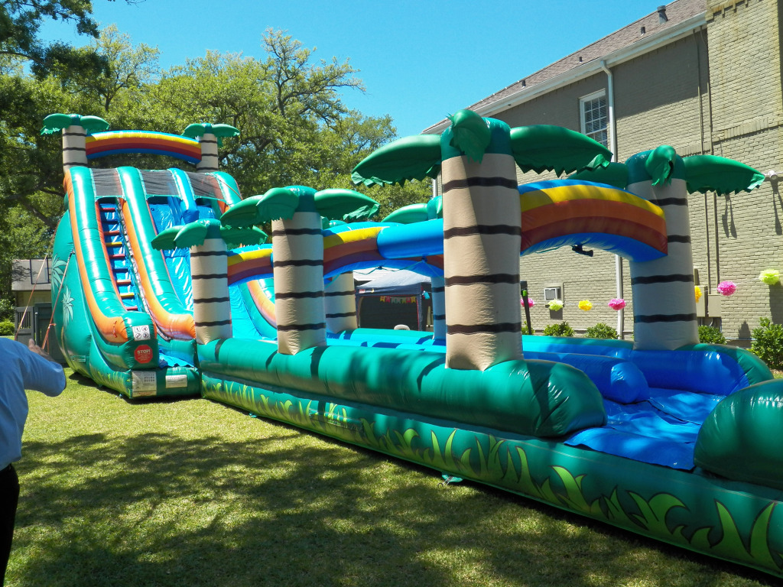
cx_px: 392
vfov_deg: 45.4
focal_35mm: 31
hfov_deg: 58.4
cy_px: 294
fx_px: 701
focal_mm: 5.5
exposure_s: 1/640
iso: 125
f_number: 4
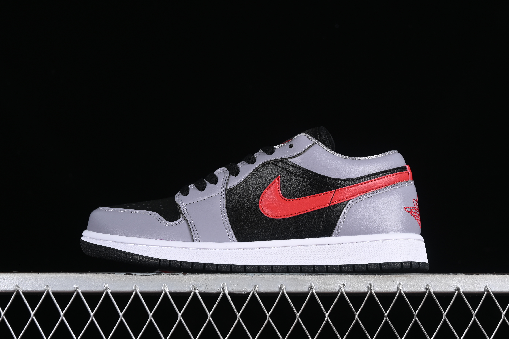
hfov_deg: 27.0
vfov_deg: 18.2
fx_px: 1060
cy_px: 170
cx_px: 254
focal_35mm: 75
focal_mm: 50
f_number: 7.1
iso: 160
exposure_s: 1/60
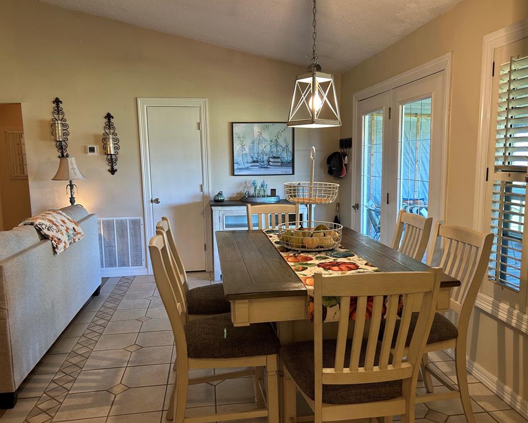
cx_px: 273
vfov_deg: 51.5
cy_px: 215
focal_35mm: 28
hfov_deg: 62.2
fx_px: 437
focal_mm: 5.7
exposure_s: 1/60
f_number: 1.5
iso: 100
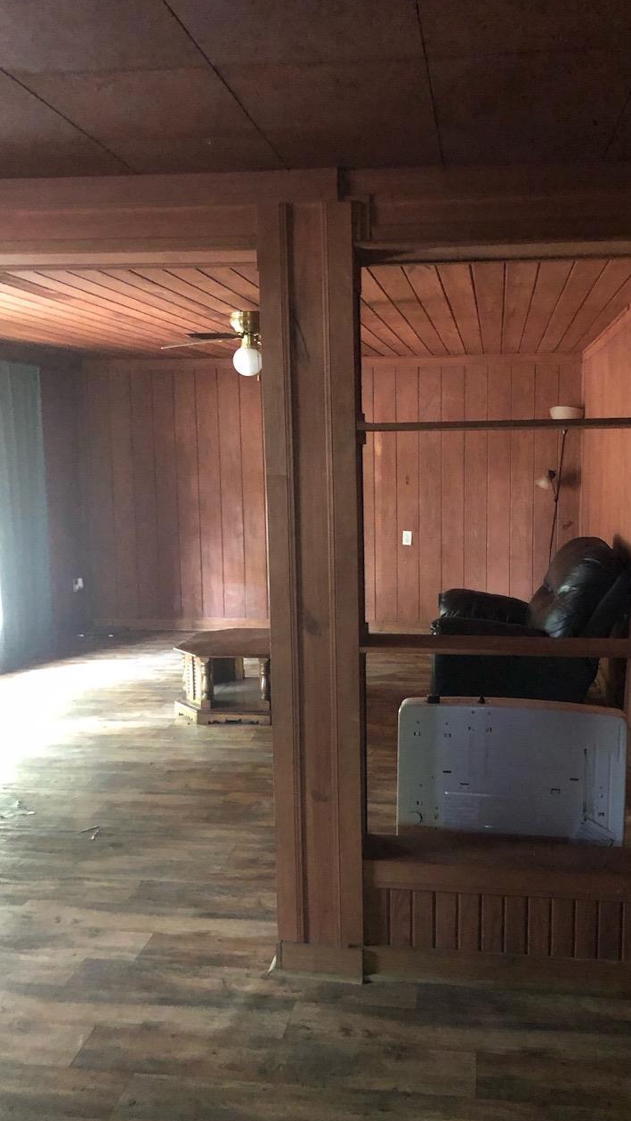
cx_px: 371
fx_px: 922
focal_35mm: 31
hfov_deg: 37.7
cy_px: 565
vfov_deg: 62.6
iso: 250
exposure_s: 1/4
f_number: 1.8
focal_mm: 3.99
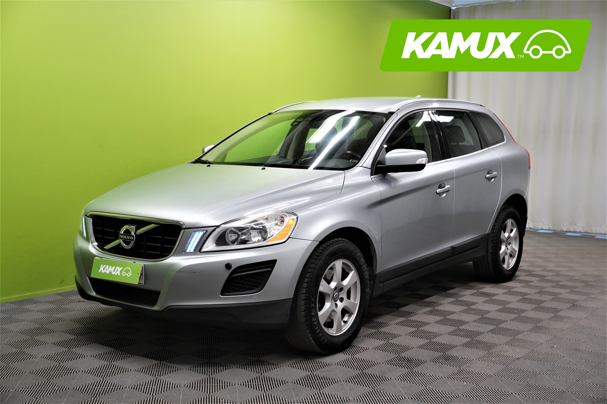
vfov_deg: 31.9
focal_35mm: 42
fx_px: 708
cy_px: 202
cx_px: 304
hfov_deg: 46.4
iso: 400
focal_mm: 28
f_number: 9
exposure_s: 1/15
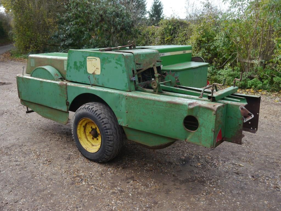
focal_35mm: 36
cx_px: 140
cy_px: 106
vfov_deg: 39.7
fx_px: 292
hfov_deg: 51.4
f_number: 5
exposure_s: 1/125
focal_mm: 18
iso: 160
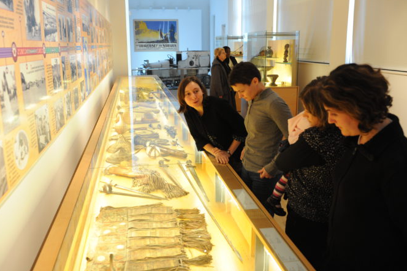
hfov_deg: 51.9
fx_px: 418
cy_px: 133
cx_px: 198
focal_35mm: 37
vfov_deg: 35.9
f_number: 4
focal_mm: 32
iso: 1600
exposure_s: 1/60
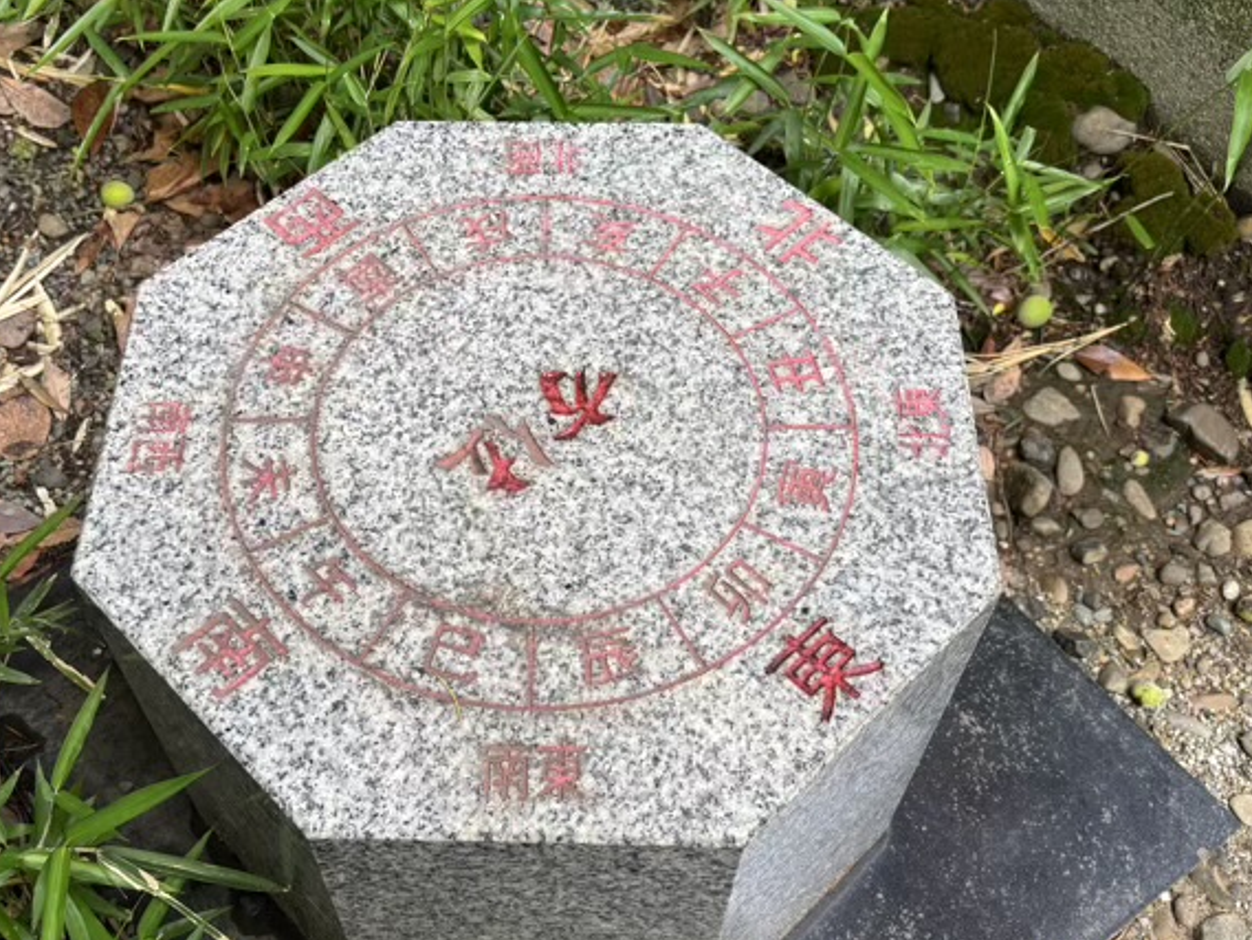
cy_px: 562
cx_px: 532
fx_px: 1158
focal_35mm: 32
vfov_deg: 44.0
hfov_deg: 56.6
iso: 50
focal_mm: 5.96
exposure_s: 1/121
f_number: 1.6
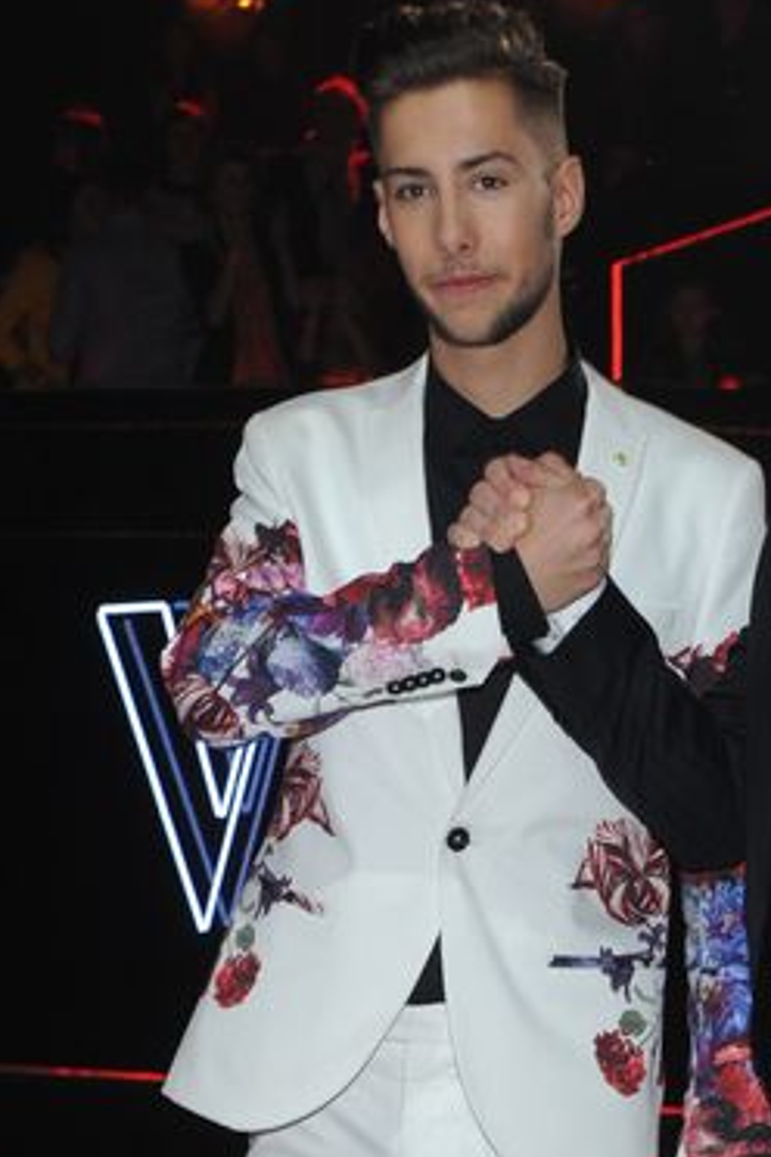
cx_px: 647
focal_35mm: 142
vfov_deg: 14.3
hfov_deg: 9.6
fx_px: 4561
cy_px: 1062
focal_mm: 55
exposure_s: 1/160
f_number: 6.3
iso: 1600
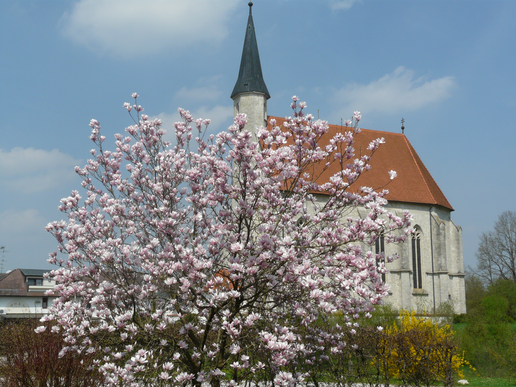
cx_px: 258
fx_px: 686
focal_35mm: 46
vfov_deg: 31.5
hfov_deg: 41.2
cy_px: 194
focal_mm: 7.5
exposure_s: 1/500
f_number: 7.1
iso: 100
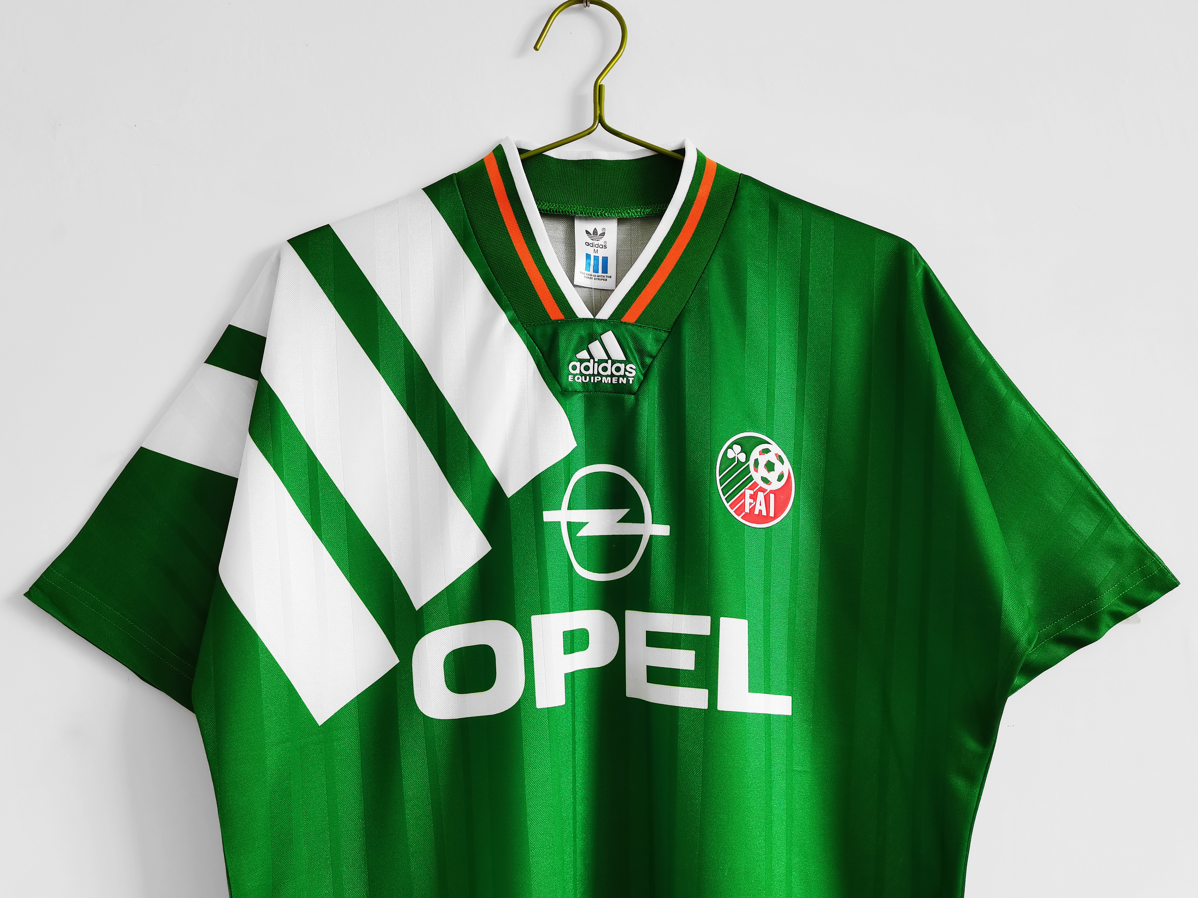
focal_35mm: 26
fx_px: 900
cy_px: 449
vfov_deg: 53.1
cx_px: 599
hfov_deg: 67.3
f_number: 1.8
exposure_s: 1/100
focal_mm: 5.58
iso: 160
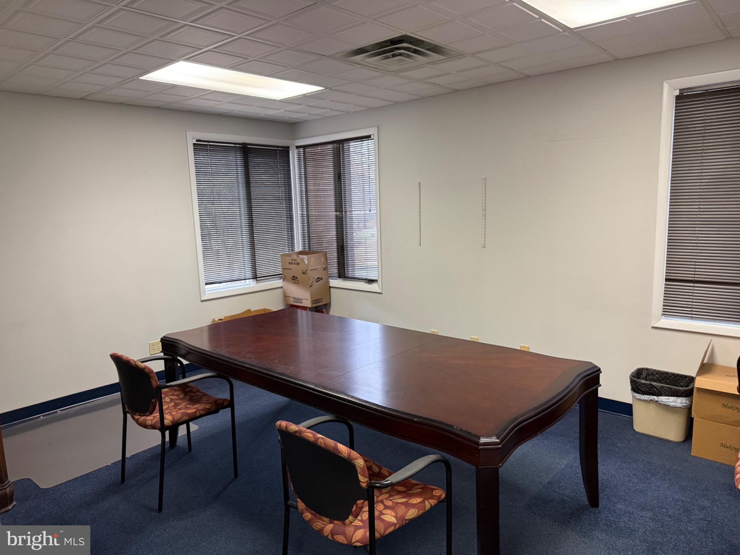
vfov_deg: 56.8
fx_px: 513
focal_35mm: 24
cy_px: 278
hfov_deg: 71.6
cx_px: 370
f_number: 1.78
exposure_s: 1/60
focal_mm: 6.76
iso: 320
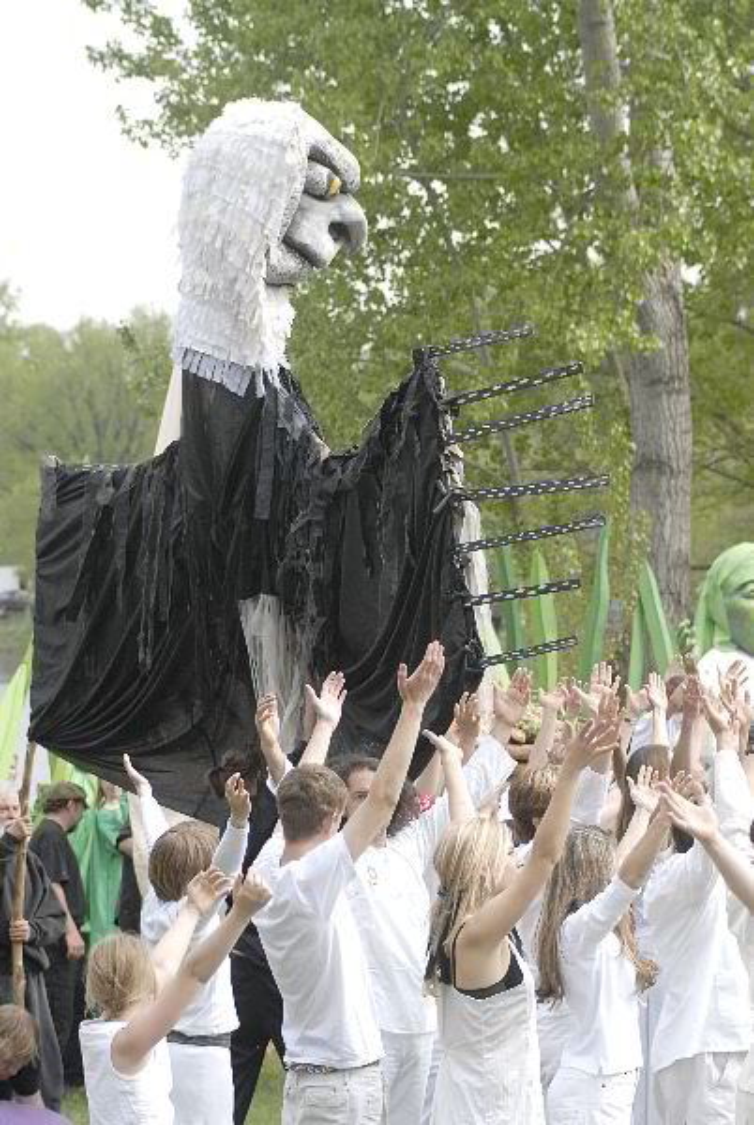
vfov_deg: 15.9
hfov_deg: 10.7
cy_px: 562
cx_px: 377
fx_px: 4038
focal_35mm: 129
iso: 400
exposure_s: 1/640
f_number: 4.5
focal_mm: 86
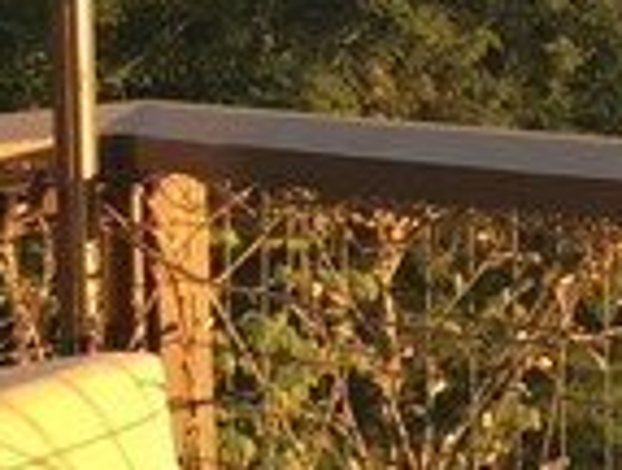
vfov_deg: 7.2
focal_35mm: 207
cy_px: 270
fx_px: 3729
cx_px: 809
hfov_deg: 9.4
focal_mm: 4.15
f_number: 2.2
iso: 40
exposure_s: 1/120
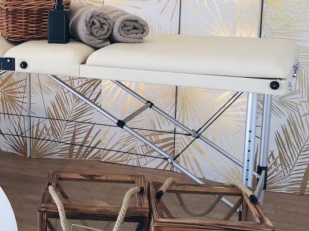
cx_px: 31
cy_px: 74
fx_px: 589
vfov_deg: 22.1
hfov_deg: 28.3
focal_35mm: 66
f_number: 1.8
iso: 20
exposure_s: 1/131
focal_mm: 3.99
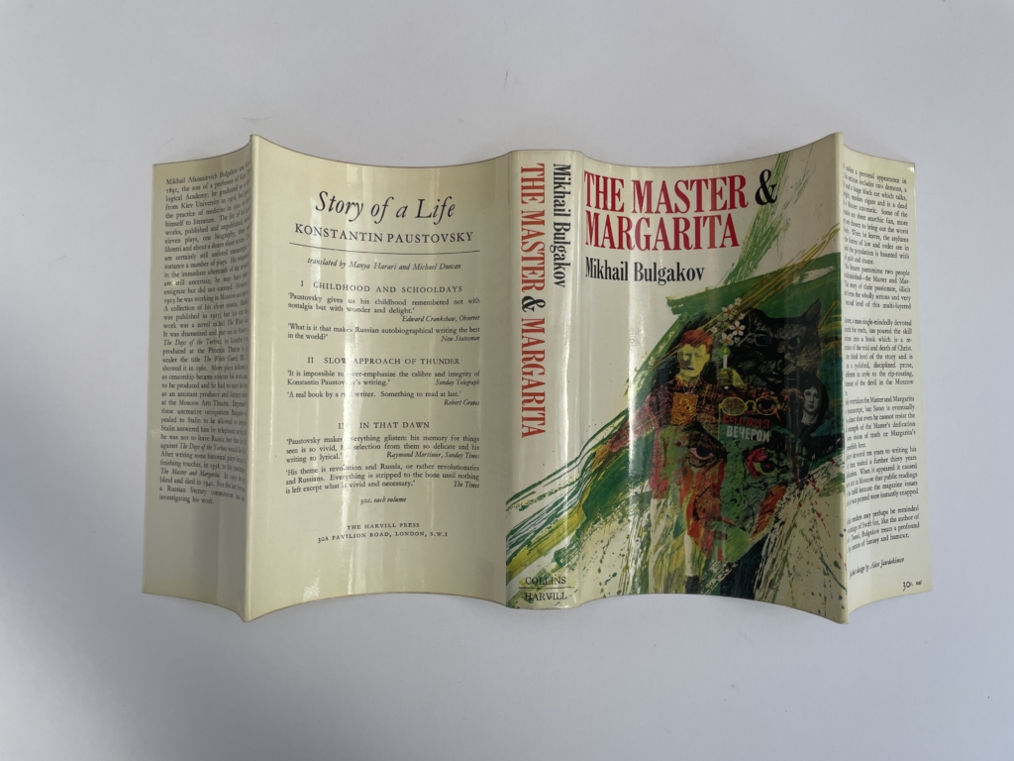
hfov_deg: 67.3
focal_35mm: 26
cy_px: 380
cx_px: 507
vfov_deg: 53.1
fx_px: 762
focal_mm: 4.2
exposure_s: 1/963
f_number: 1.6
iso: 32
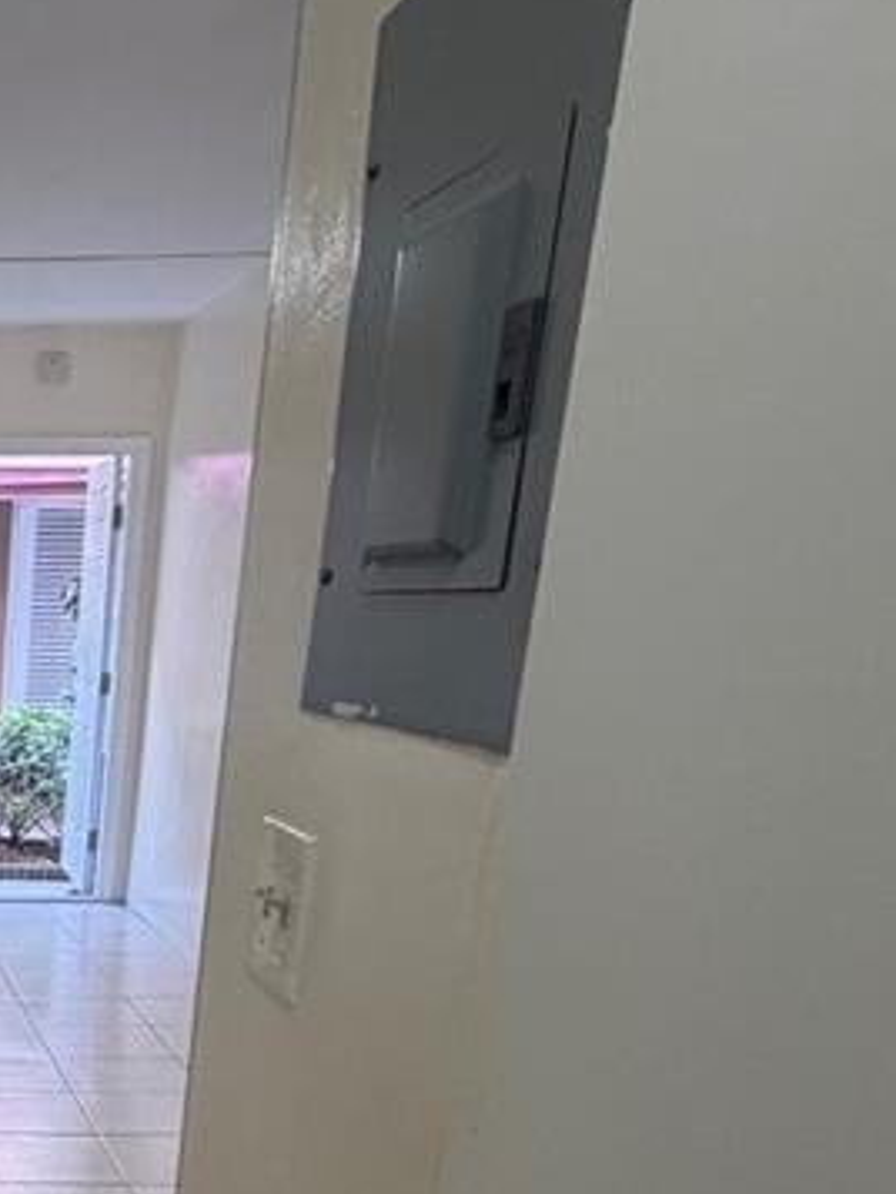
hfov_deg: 26.3
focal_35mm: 47
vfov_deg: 36.5
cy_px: 1181
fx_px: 1621
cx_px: -264
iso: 320
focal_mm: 2.22
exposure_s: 1/120
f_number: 2.2
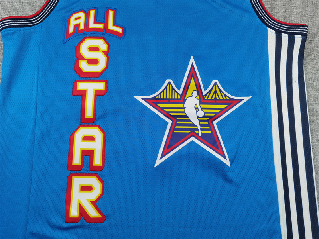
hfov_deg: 65.3
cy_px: 120
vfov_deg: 51.4
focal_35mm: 27
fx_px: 249
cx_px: 160
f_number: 1.9
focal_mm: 6.71
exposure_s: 1/424
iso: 160
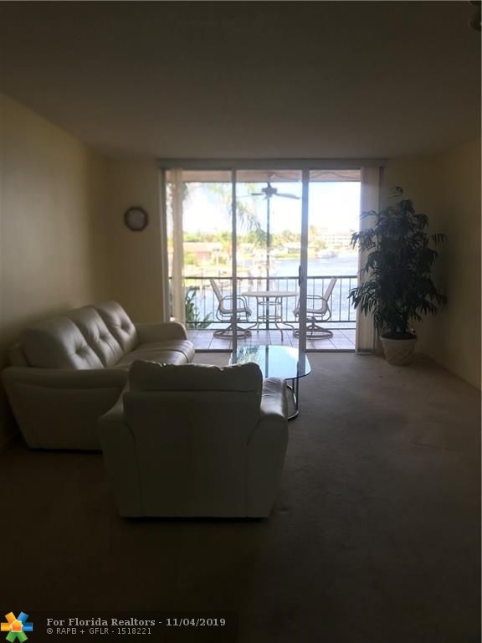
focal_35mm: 28
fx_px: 520
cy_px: 322
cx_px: 241
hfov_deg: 49.7
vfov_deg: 63.4
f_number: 1.8
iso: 25
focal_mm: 3.99
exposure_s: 1/120
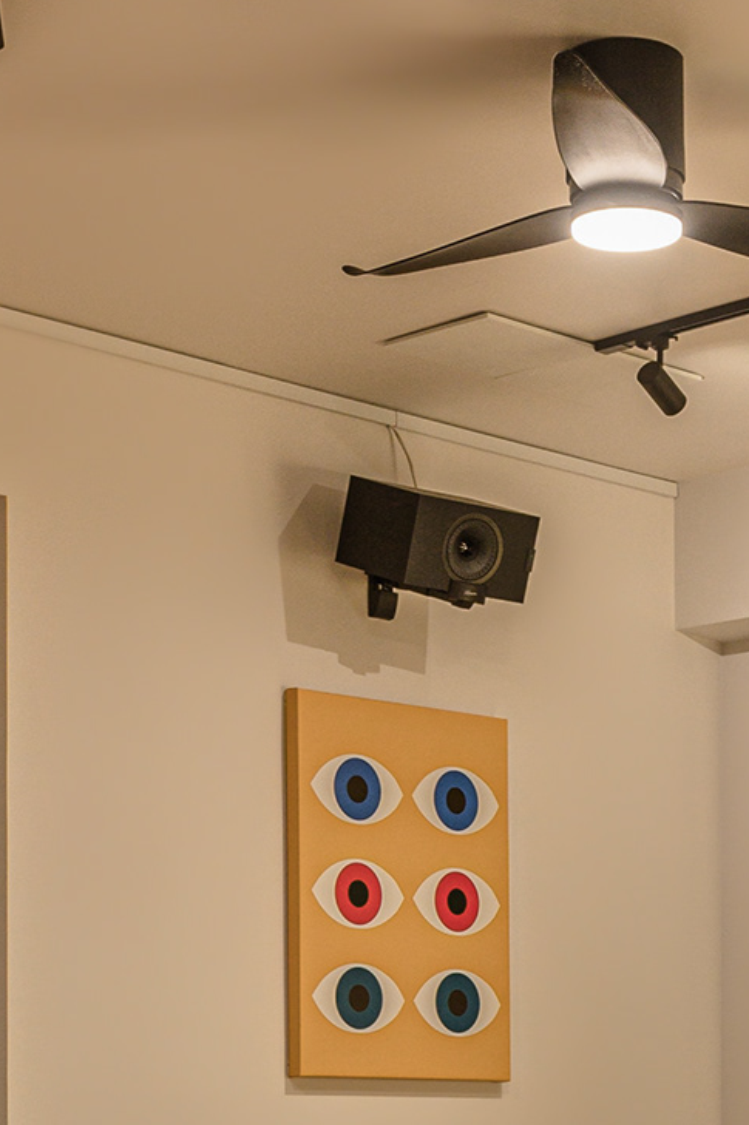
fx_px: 2969
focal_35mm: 95
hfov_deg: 14.2
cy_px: 1216
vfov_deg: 20.5
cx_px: 720
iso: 500
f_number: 5.6
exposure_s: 1/40
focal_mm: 24
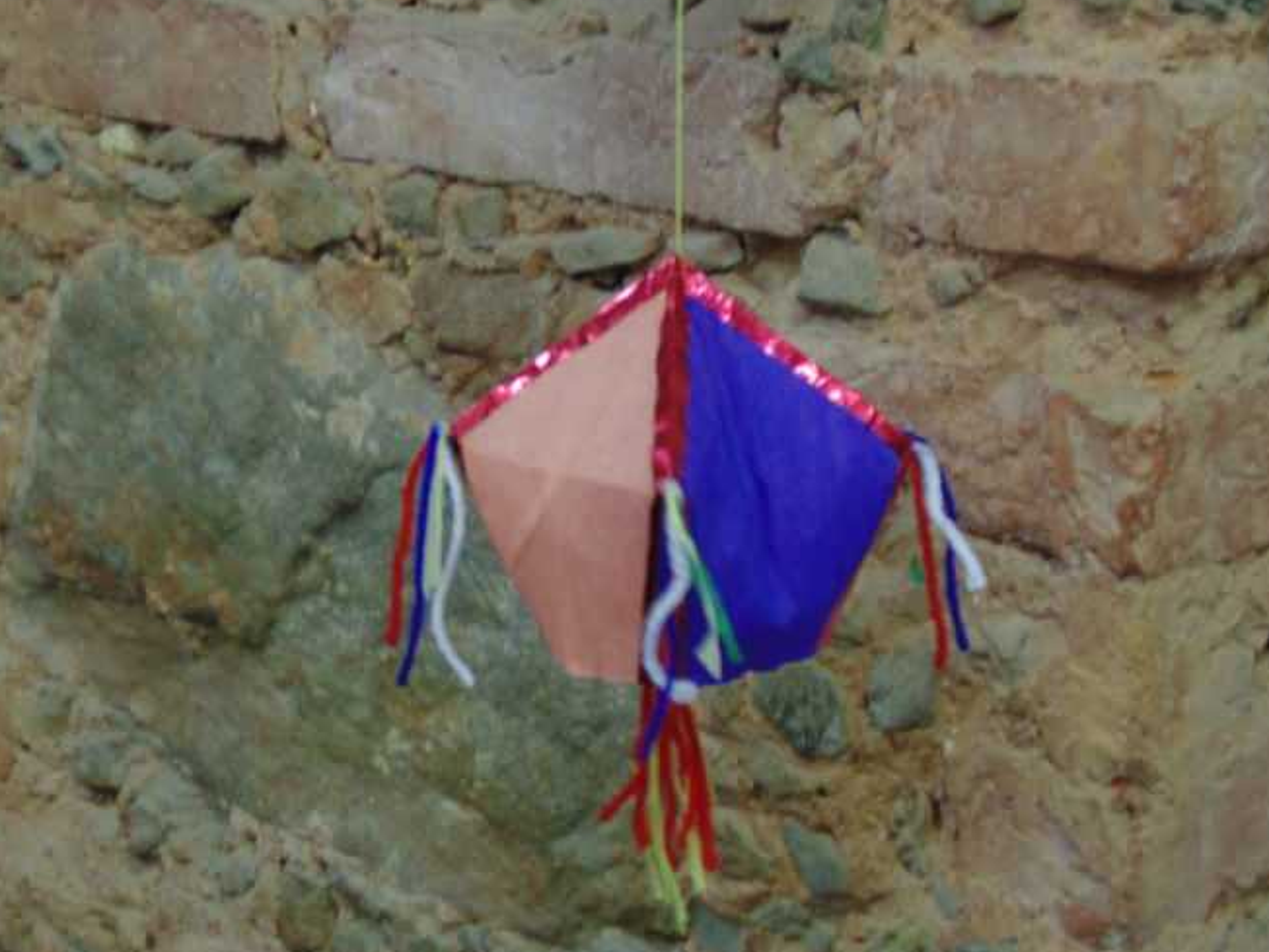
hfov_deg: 21.5
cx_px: 578
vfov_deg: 16.2
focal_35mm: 91
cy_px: 472
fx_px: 3336
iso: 200
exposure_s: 1/4
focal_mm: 14.6
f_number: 4.2
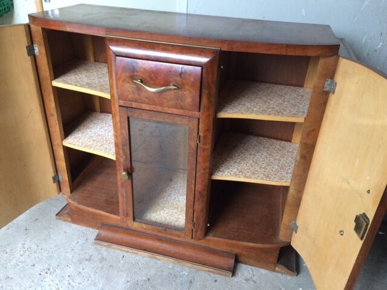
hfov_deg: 61.7
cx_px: 194
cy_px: 145
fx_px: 324
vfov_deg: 48.2
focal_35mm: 29
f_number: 2.2
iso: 80
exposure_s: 1/33
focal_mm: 4.15
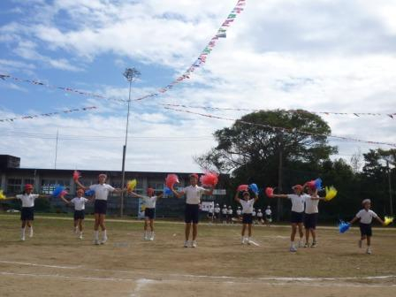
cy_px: 148
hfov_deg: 51.4
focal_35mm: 36
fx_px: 412
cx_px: 198
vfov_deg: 39.7
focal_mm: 6.3
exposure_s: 1/400
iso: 80
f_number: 5.6
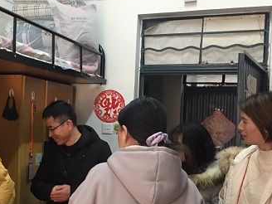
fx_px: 416
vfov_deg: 27.5
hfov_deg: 35.4
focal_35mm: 53
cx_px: 70
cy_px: 120
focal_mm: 4.15
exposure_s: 1/33
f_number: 2.2
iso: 200
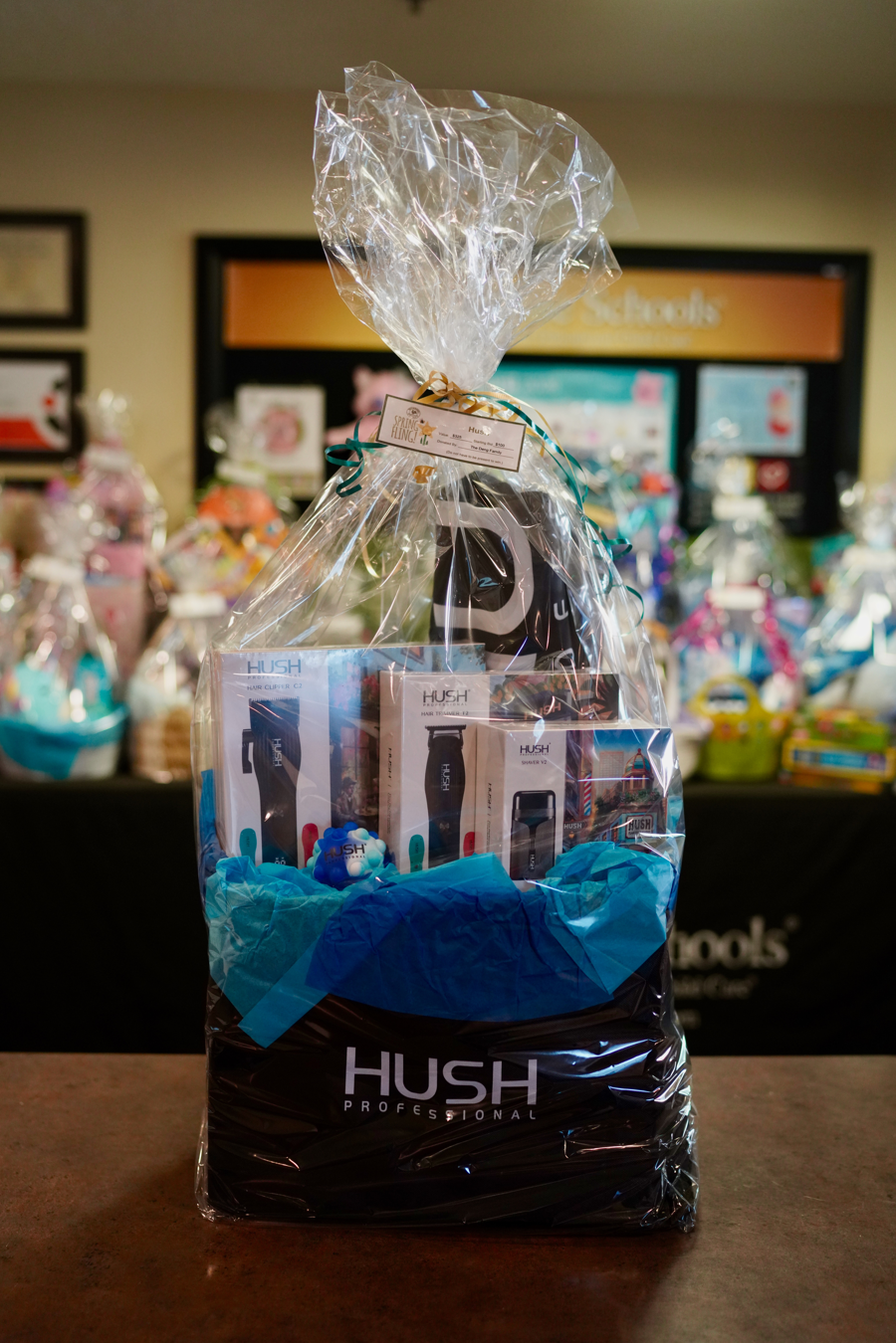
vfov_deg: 54.4
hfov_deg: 37.9
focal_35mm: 35
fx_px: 1307
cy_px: 672
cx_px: 448
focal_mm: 35
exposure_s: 1/160
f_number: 2
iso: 1600
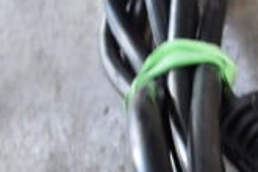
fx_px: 717
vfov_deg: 12.8
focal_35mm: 100
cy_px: 275
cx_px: 396
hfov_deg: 18.0
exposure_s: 1/60
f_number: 5.6
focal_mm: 18
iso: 560
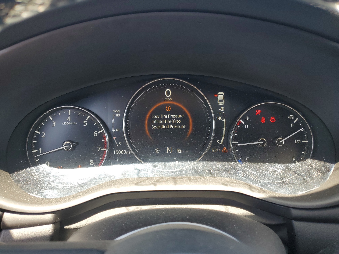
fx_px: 255
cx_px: 170
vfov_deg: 53.1
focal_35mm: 26
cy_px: 127
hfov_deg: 67.3
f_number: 1.5
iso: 50
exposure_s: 1/133
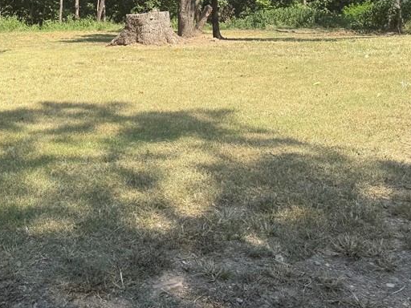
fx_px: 570
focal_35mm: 48
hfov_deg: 37.8
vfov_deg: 29.2
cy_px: 39
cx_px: 67
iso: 80
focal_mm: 6.76
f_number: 1.78
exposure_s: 1/2000
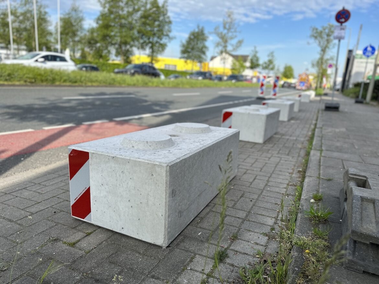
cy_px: 142
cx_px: 190
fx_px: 263
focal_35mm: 24
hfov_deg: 71.6
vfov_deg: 56.8
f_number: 1.78
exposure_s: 1/1692
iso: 80
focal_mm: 6.86
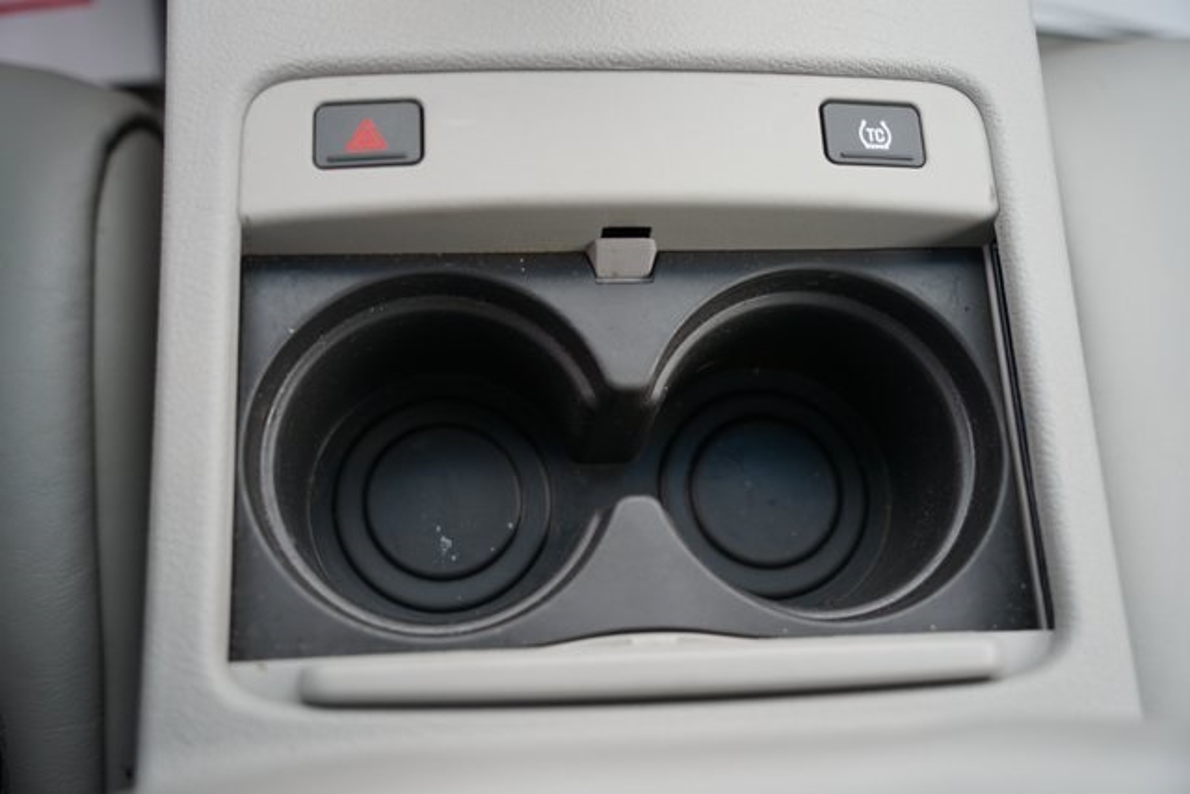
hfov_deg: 50.7
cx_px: 595
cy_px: 397
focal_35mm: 38
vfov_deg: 35.1
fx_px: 1256
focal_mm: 38
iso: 200
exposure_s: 1/60
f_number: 4
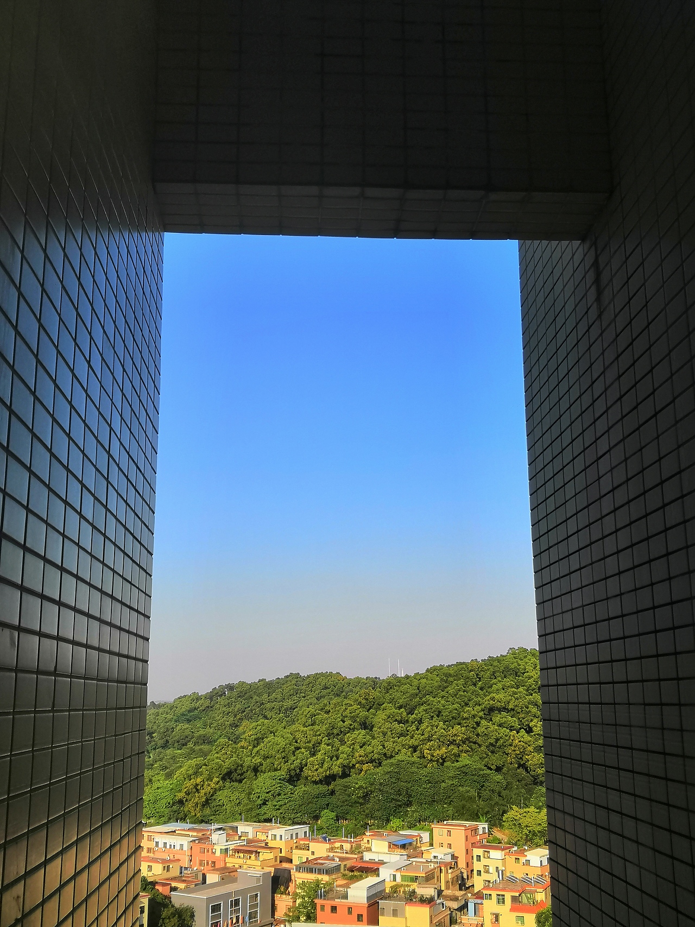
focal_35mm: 33
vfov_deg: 55.4
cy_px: 464
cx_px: 348
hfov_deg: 42.9
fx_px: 884
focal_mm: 3.95
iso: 50
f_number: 1.8
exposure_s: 1/1038
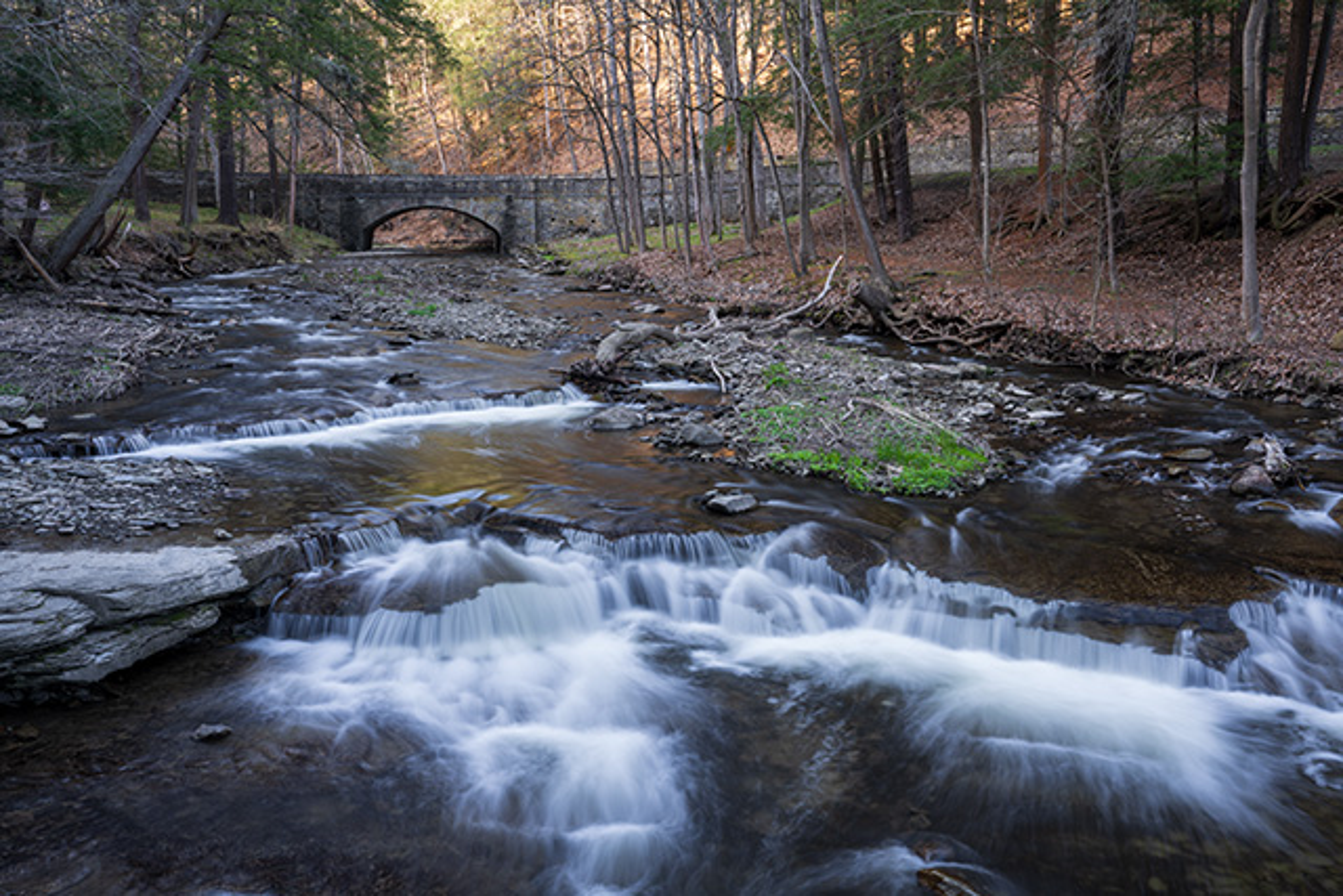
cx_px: 672
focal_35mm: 35
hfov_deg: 54.4
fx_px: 1306
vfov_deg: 37.9
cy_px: 448
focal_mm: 35
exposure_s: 1.6
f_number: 16
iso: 100
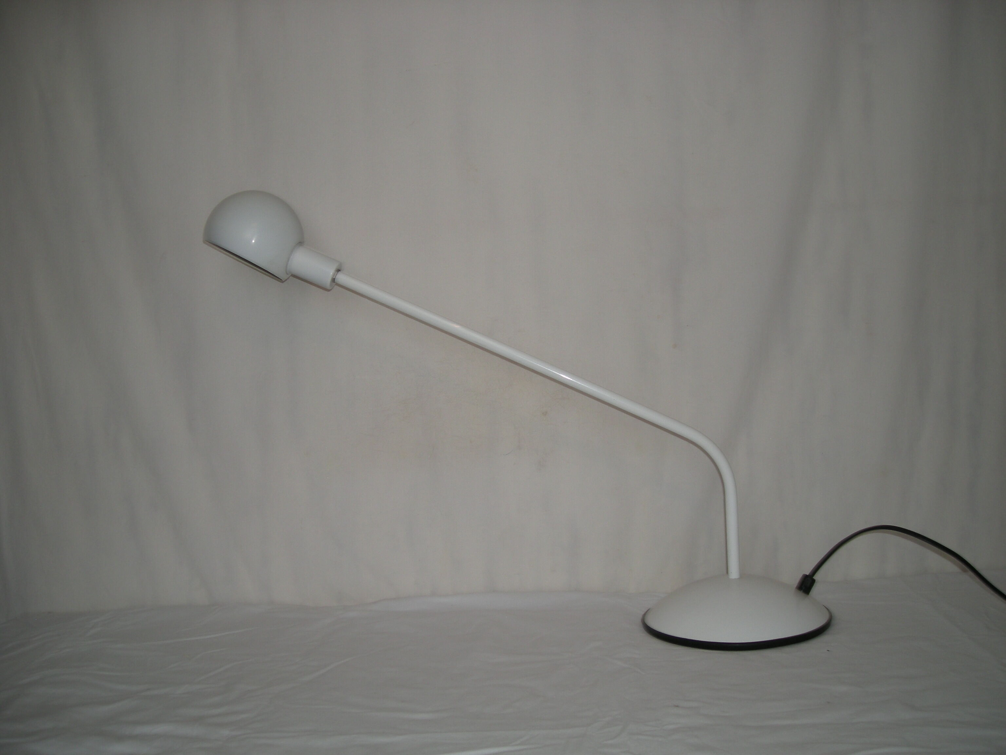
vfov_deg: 40.7
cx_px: 503
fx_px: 1017
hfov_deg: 52.6
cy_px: 378
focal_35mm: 35
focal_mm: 5.7
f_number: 2.8
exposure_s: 1/56.7
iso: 50
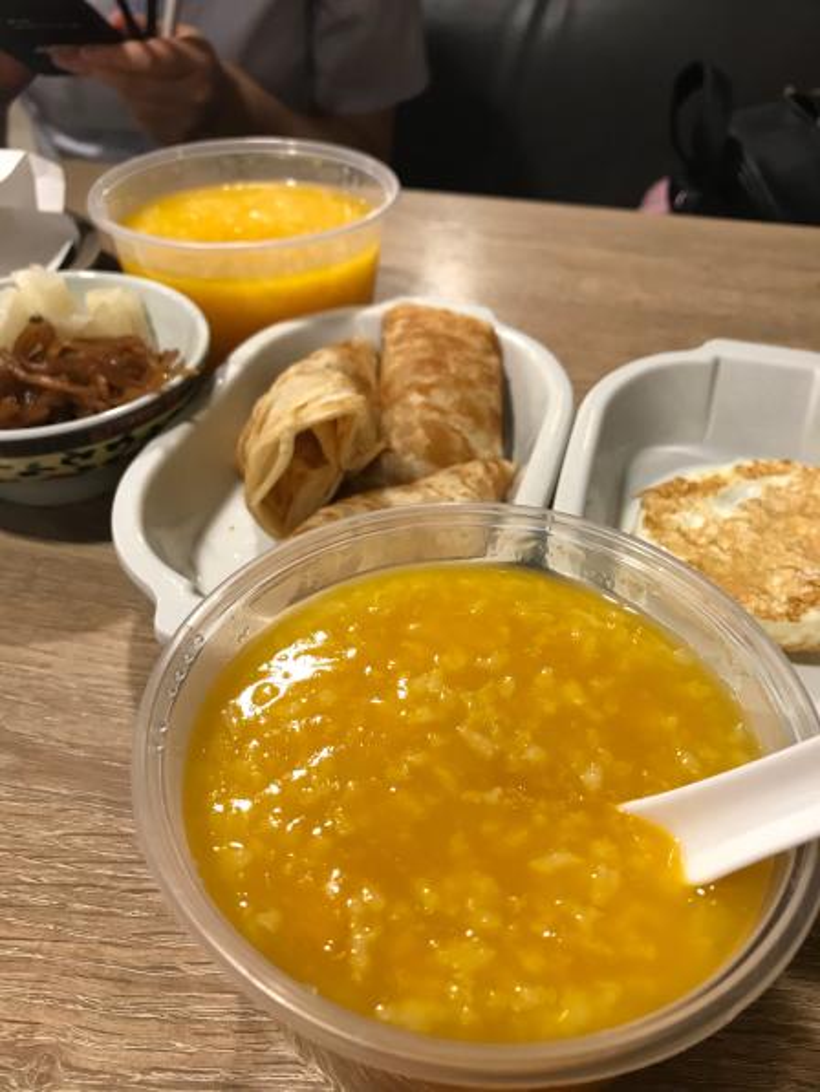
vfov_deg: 63.4
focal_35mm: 28
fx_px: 884
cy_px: 546
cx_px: 410
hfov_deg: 49.8
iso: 40
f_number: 1.8
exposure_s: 1/20
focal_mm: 3.99
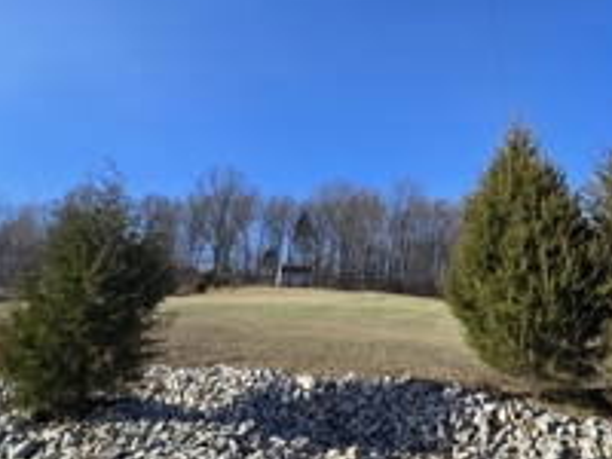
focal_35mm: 26
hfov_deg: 64.5
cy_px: 116
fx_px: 460
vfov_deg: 50.9
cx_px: 435
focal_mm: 2.2
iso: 50
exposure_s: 1/1737
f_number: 2.2
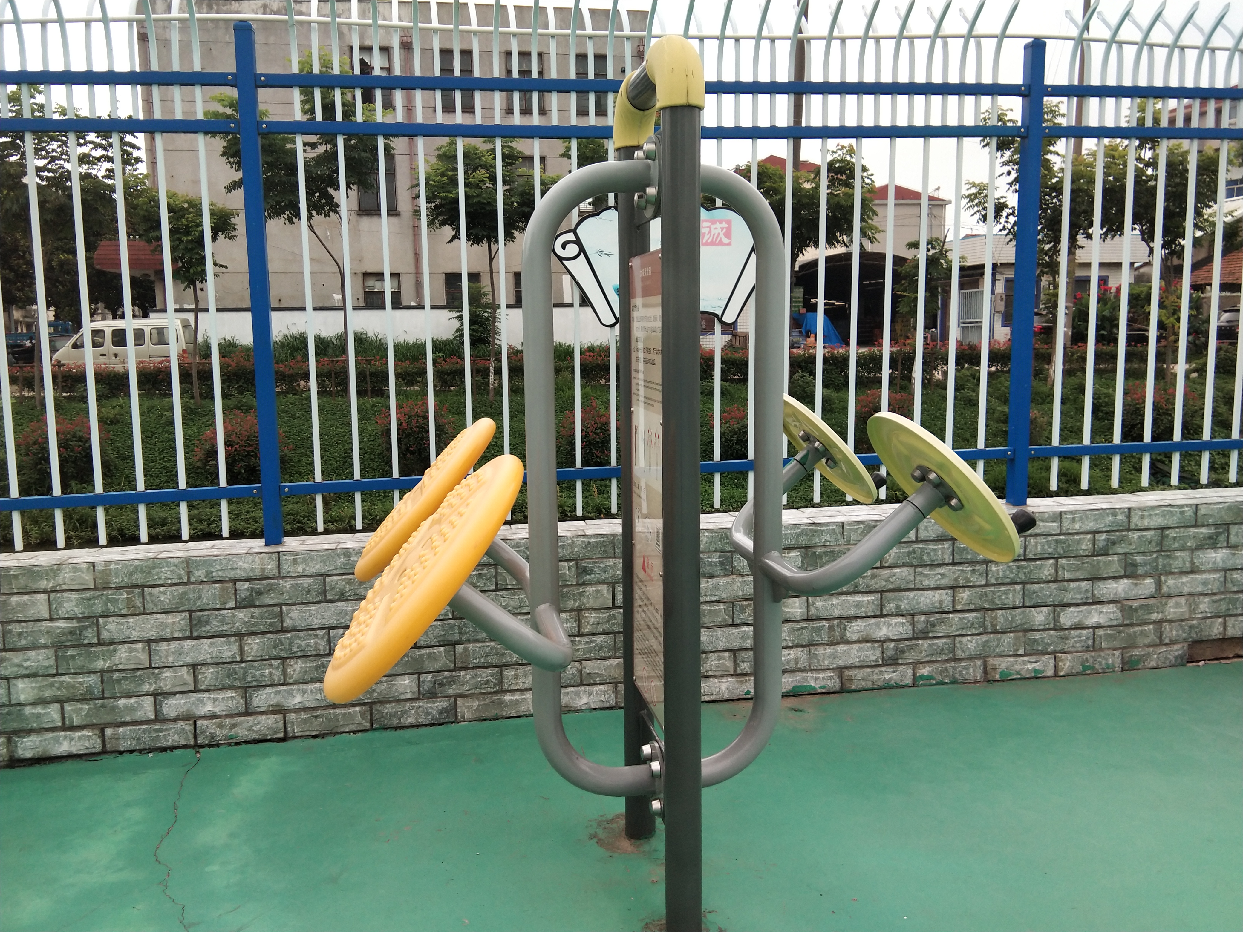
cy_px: 466
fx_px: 1113
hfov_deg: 58.4
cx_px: 622
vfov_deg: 45.4
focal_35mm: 31
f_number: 2.2
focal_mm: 3.69
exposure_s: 1/197
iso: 50
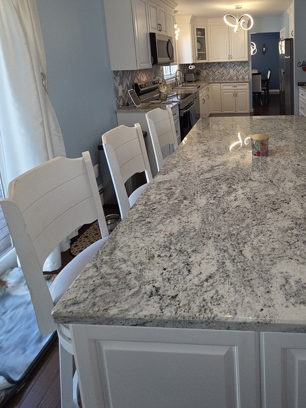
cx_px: 228
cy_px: 98
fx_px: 236
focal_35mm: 20
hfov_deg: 62.4
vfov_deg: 75.3
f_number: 2.2
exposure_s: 1/60
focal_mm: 2.2
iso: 80
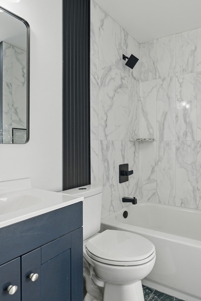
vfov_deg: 78.6
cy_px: 148
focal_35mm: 22
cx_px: 152
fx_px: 184
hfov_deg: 54.4
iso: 100
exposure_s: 1/125
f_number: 7.1
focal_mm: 14
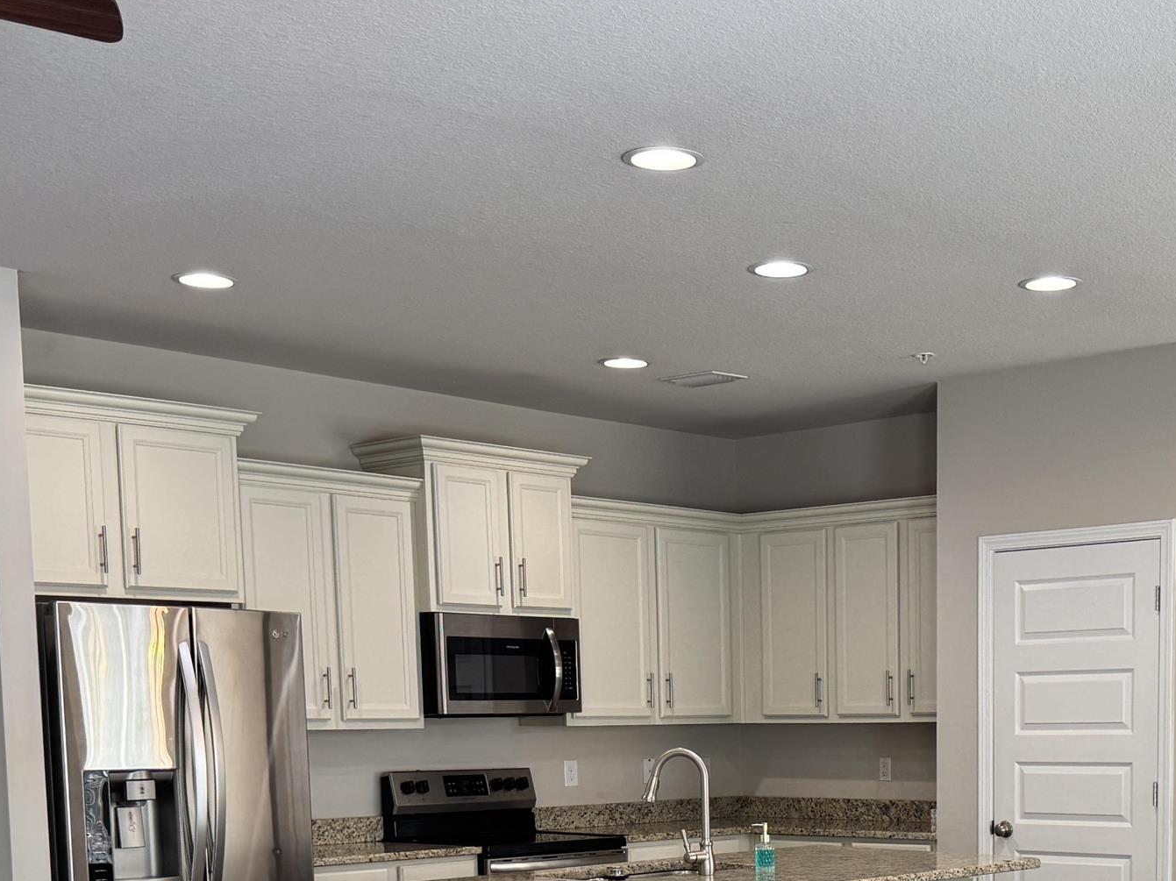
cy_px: 916
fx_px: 1868
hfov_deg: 34.4
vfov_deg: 25.1
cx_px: 837
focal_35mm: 55
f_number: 1.78
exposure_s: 1/120
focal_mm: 6.76
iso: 125
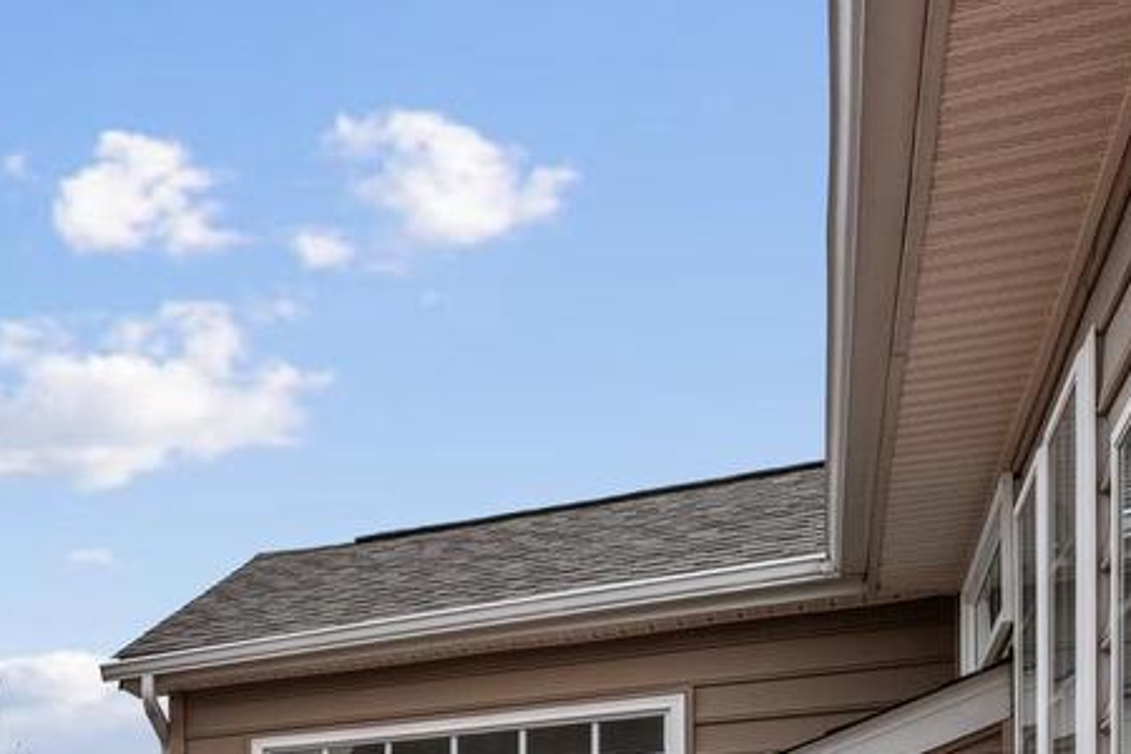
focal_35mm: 50
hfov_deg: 28.5
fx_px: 1583
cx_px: -490
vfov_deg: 23.1
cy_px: 1041
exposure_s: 1/640
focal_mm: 10.5
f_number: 6.3
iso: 200
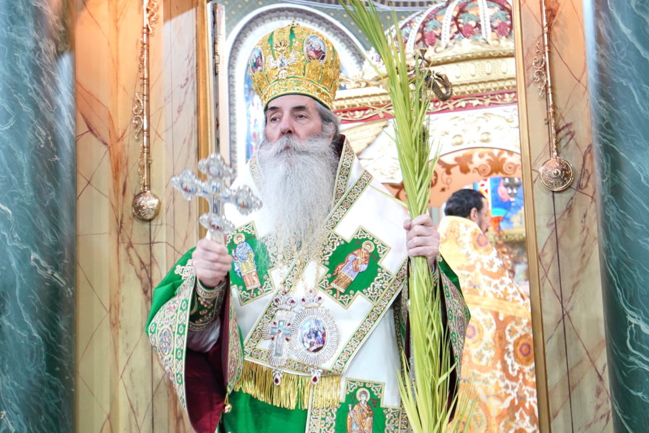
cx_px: 304
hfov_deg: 41.1
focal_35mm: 48
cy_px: 207
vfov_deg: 28.1
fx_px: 865
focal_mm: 30
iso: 1600
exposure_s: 1/250
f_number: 3.2
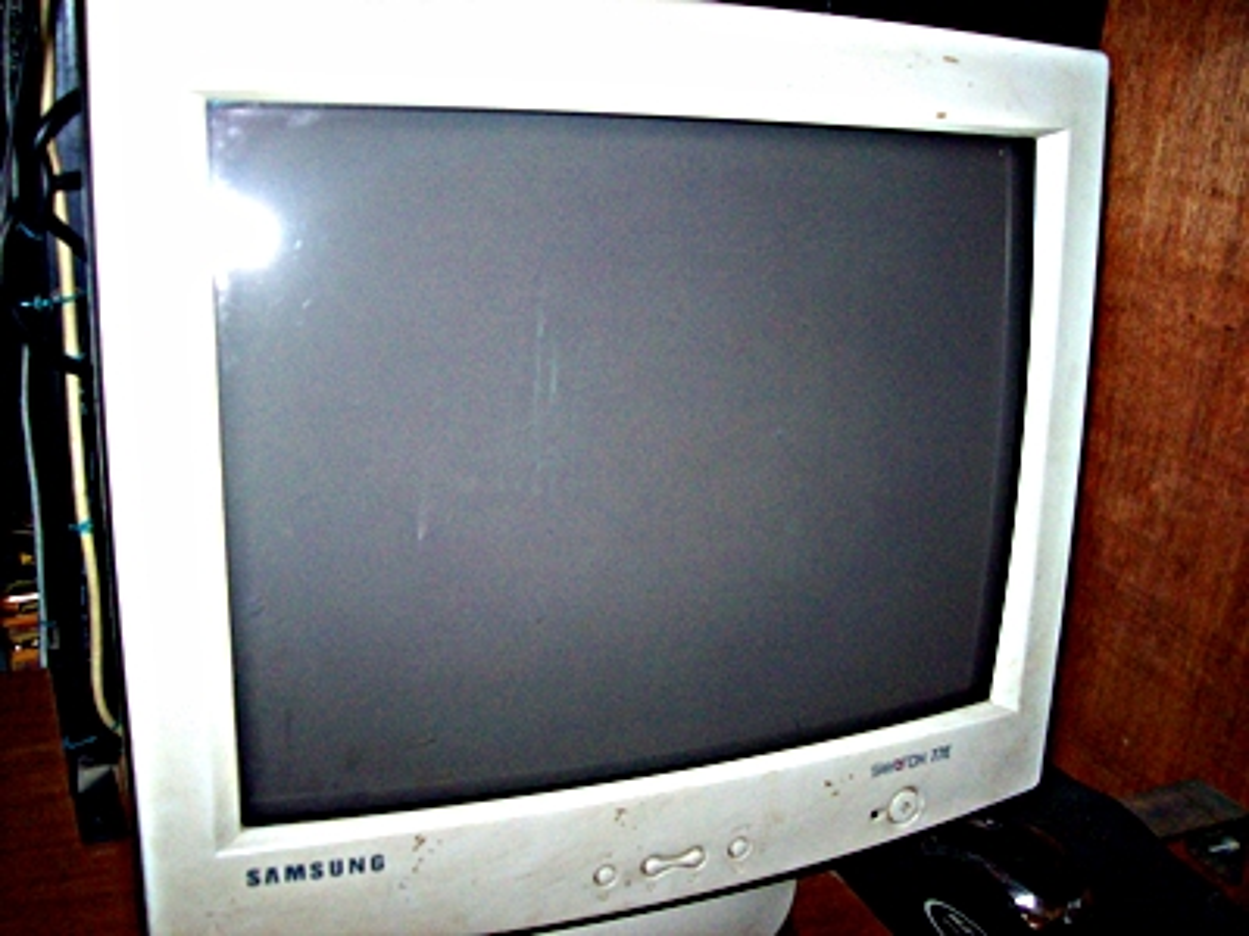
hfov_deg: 51.4
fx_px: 1299
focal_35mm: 36
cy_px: 468
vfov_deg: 39.7
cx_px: 624
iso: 200
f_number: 2.7
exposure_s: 1/64
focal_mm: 6
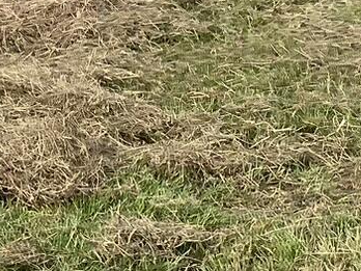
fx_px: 1596
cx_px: -188
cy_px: -276
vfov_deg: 9.1
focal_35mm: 153
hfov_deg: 12.3
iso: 32
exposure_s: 1/1838
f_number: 1.8
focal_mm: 4.25
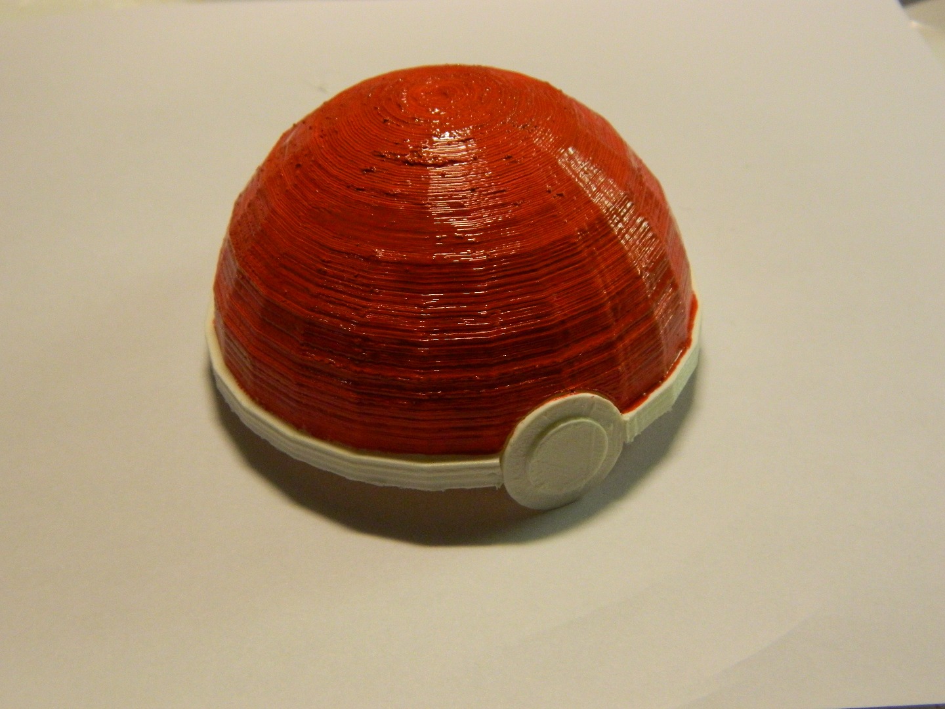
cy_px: 354
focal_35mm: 47
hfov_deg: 40.4
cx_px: 472
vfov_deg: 30.9
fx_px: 1283
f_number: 3.6
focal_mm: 8.4
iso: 400
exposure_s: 1/60
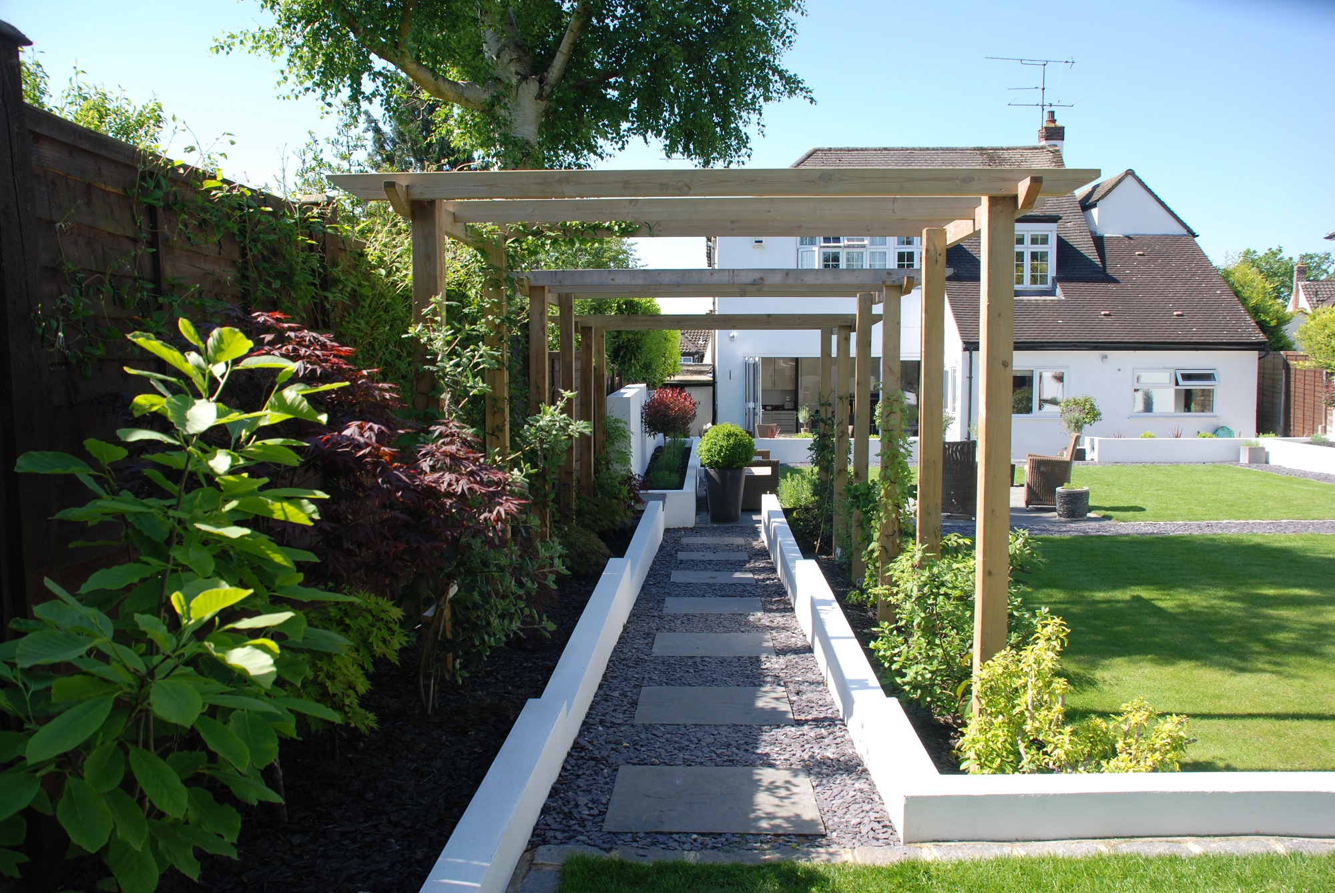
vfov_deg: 43.7
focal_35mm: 30
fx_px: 1114
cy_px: 446
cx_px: 668
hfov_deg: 61.9
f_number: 6.3
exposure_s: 1/160
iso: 100
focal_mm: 20
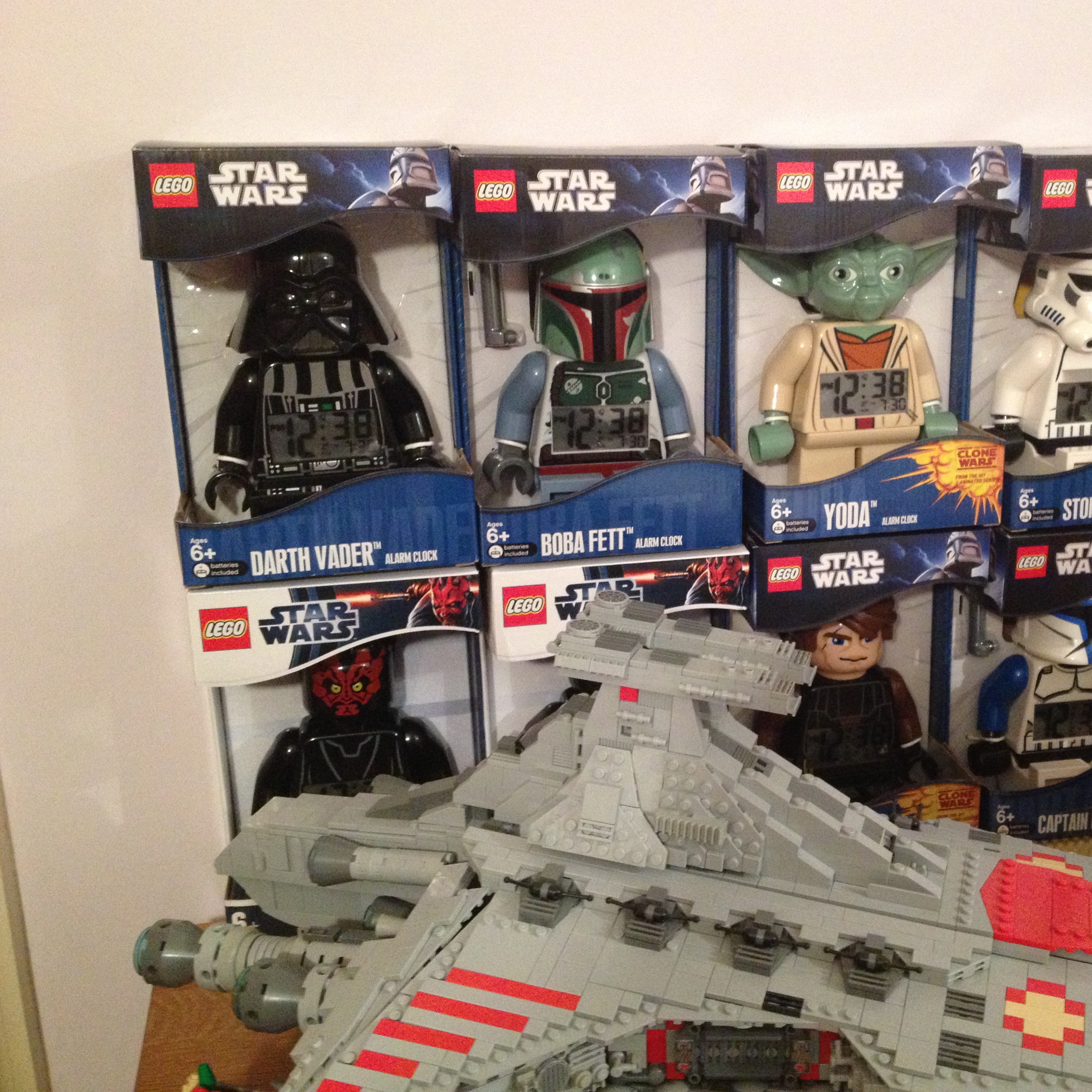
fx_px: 1499
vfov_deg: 40.0
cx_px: 736
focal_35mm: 42
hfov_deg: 39.5
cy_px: 538
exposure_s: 1/17
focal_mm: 4.28
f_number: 2.4
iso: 400
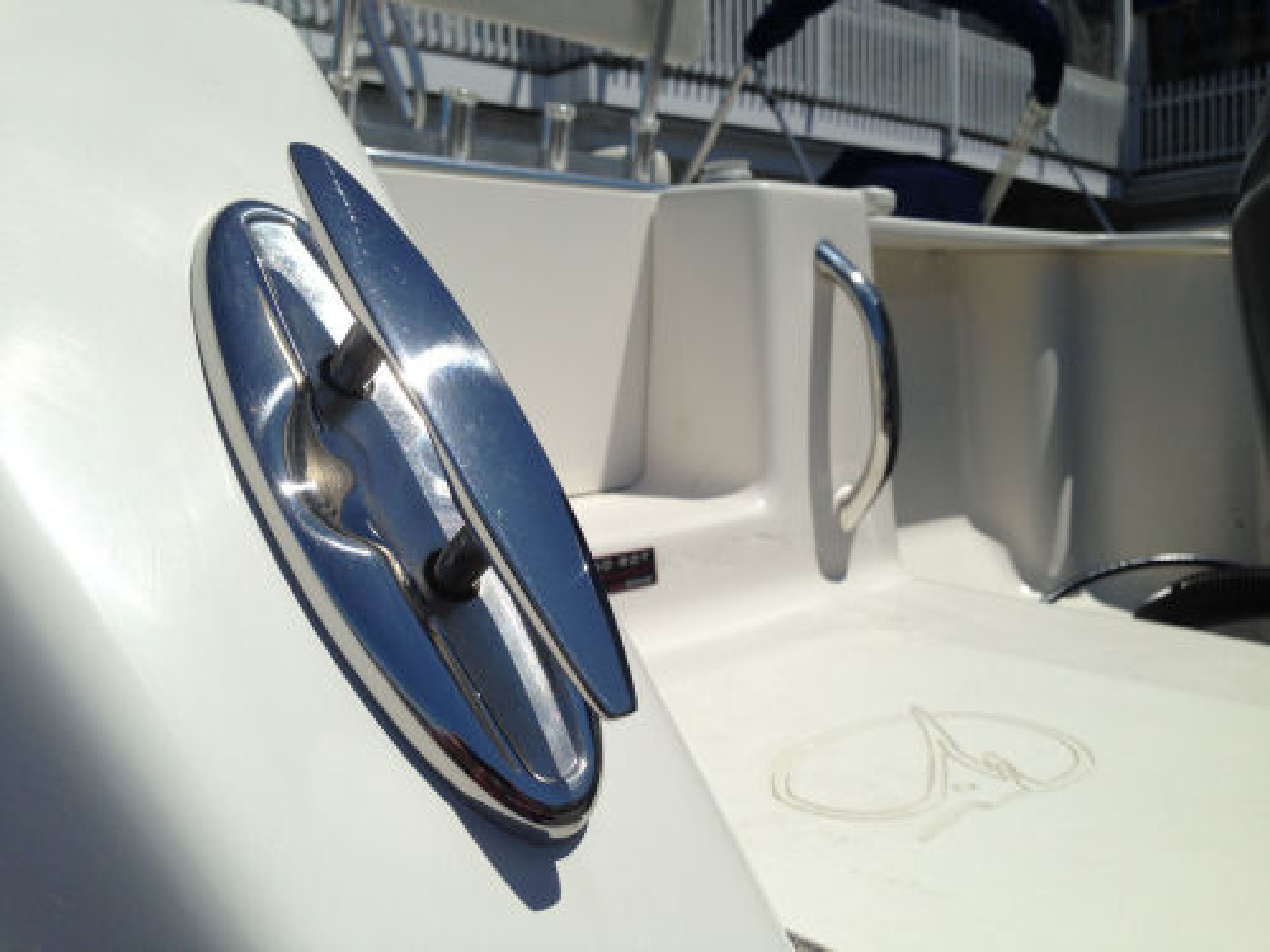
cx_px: 635
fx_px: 1211
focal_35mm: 33
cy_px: 476
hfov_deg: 55.4
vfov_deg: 42.9
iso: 50
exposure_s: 1/4926
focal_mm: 4.12
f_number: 2.4
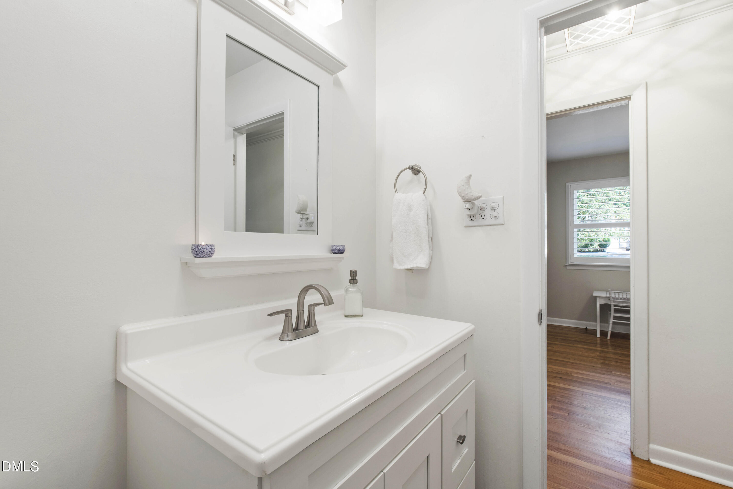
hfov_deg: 100.4
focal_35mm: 15
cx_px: 366
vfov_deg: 77.3
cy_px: 244
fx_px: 305
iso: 100
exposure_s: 1/5
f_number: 8
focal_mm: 10
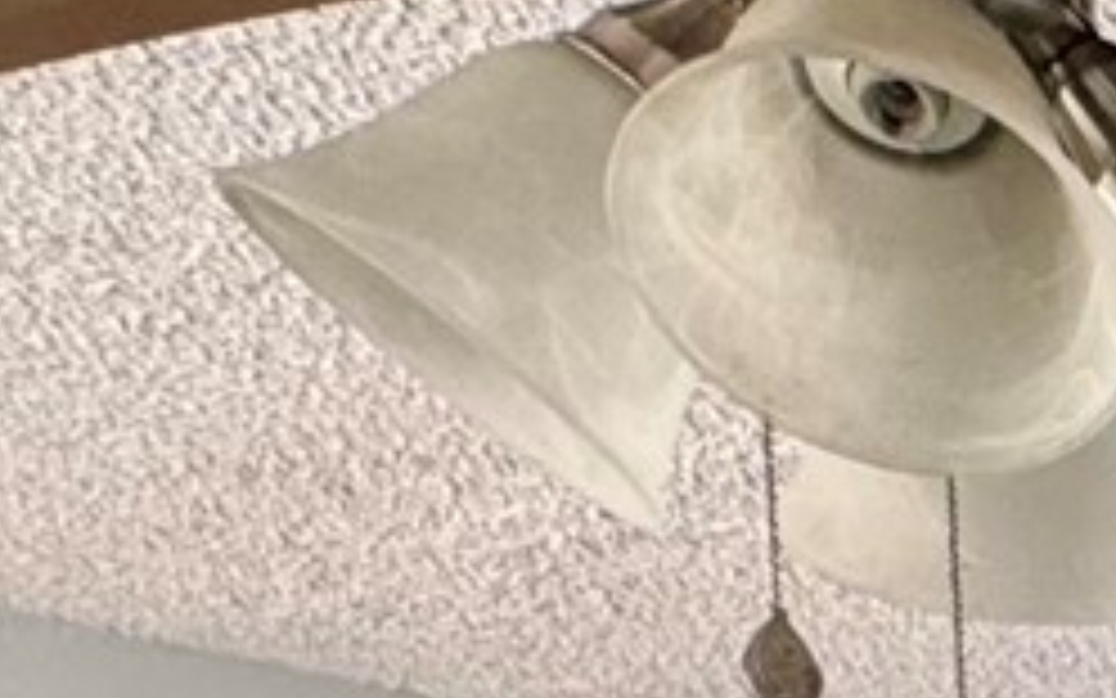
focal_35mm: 115
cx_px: 2948
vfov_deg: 9.3
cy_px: 2031
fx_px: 3498
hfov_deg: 12.5
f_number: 2.2
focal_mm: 2.22
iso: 250
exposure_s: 1/99
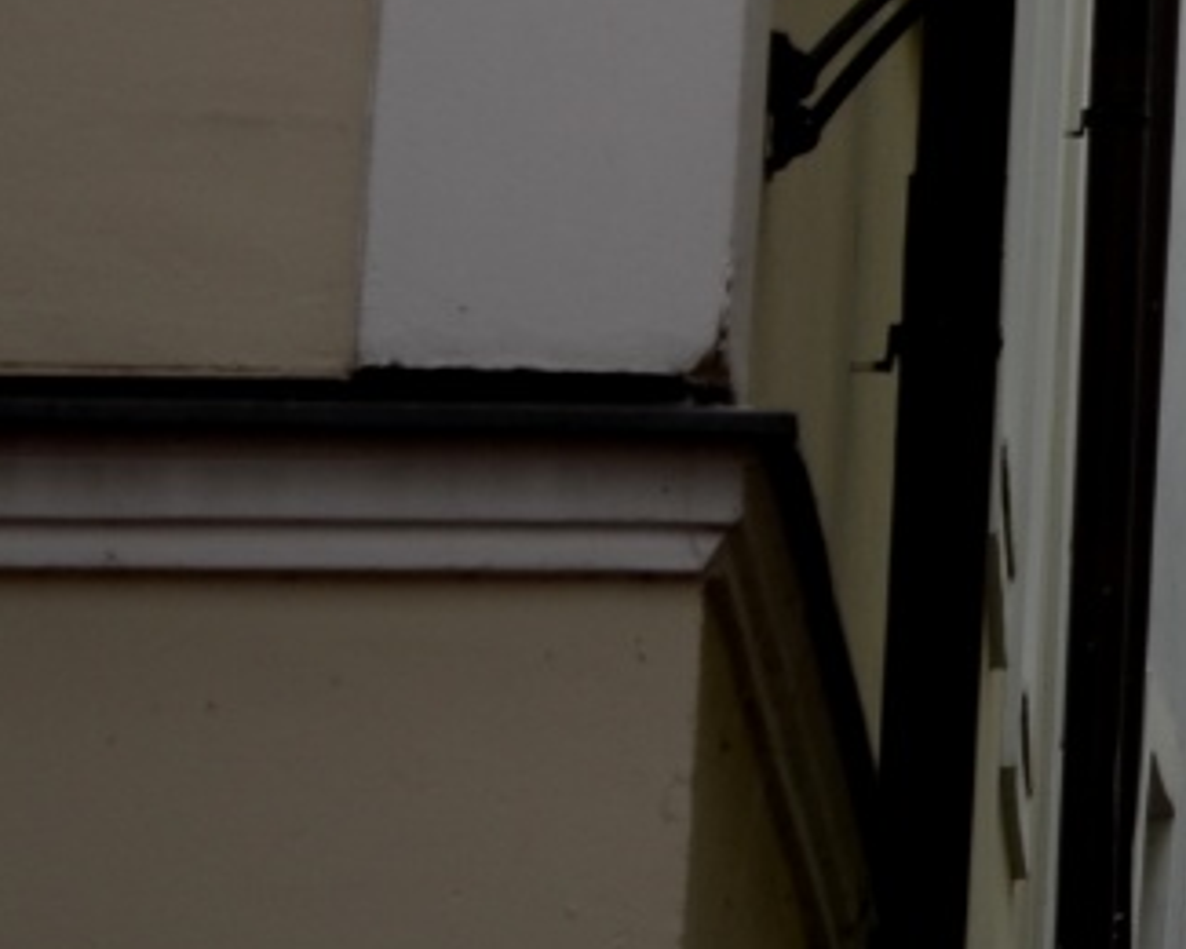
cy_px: -929
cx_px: 2310
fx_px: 14076
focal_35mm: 401
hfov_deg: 4.8
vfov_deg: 3.8
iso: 100
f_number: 4.5
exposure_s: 1/320
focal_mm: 58
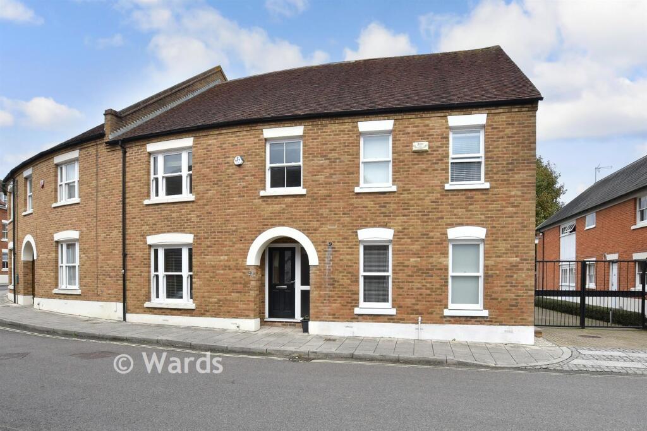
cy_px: 216
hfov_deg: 100.4
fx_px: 270
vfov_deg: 77.3
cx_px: 324
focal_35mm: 15
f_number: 8
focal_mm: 10
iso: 200
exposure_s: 1/125
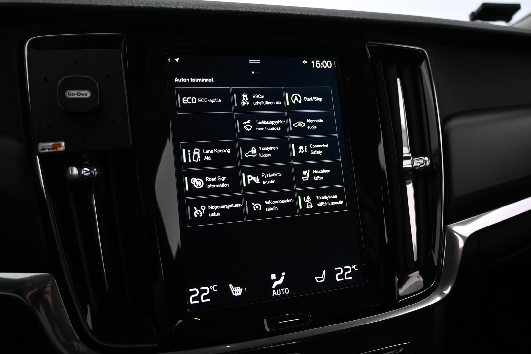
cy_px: 177
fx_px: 454
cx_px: 266
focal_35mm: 31
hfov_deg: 60.7
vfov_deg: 42.6
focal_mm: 20.5
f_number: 3.8
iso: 1800
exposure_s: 1/30
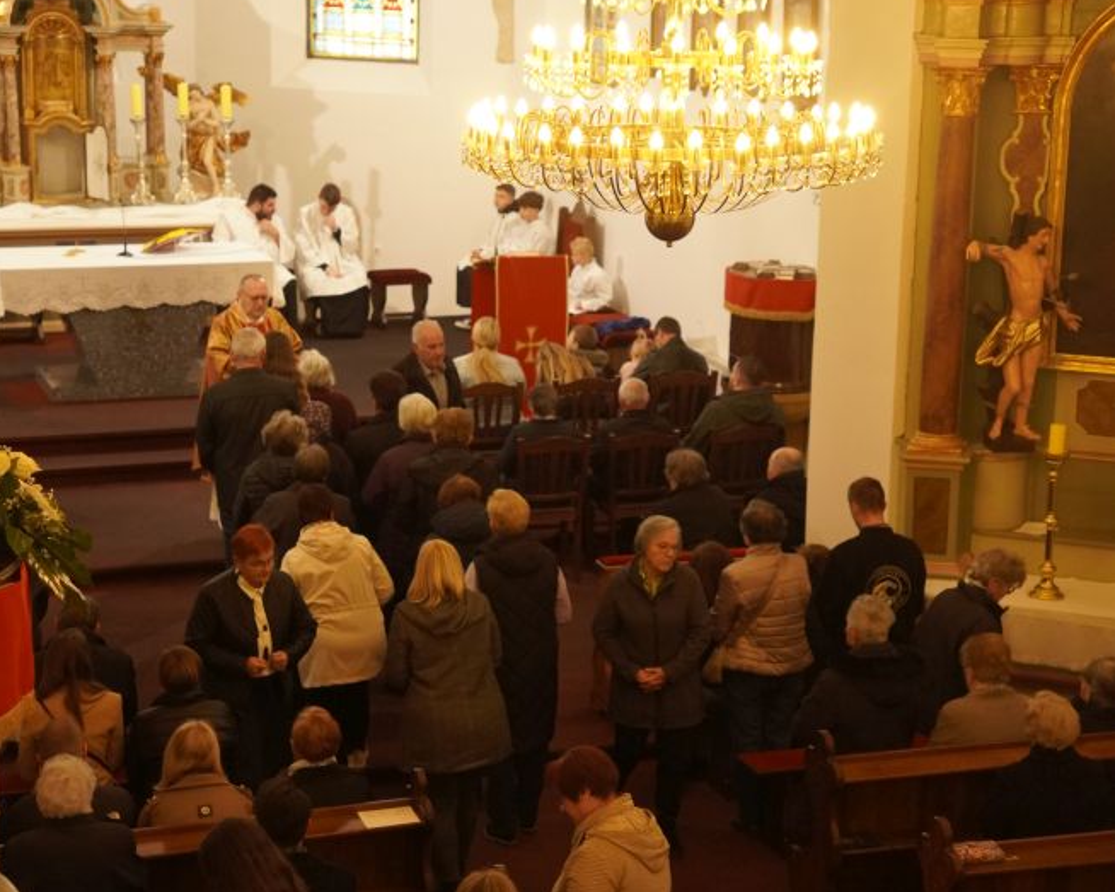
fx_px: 2694
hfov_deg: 23.4
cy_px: 462
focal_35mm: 82
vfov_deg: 18.8
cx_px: 556
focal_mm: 38.3
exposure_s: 1/160
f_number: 3.2
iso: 2000
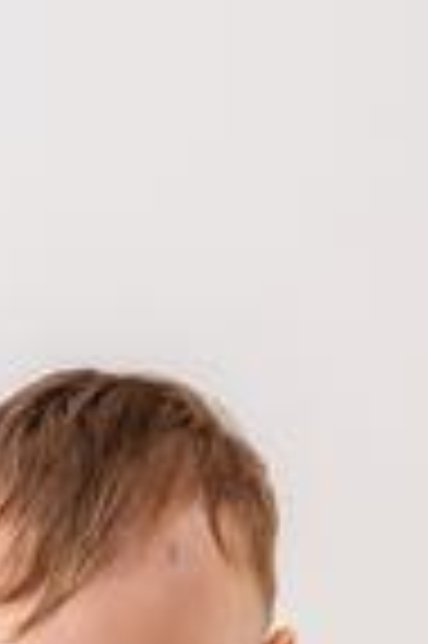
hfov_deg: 3.4
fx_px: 7293
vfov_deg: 5.0
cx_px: 225
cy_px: 1274
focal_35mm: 408
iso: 160
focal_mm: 97
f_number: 9
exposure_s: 1/160
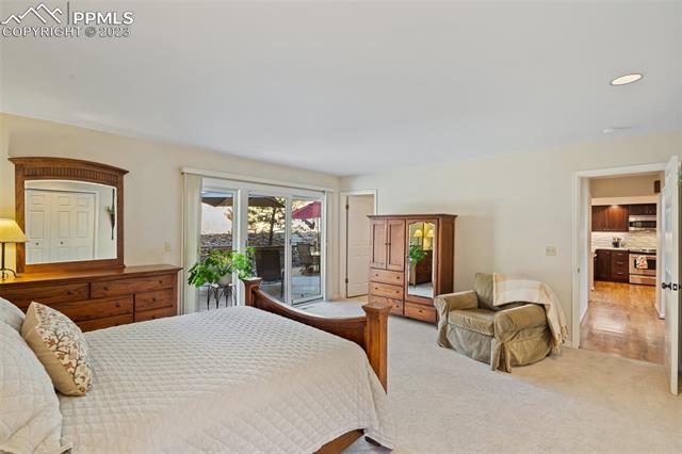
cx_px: 341
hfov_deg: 96.8
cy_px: 227
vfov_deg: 73.7
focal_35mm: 16
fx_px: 303
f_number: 10
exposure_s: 3.2
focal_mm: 16
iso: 100
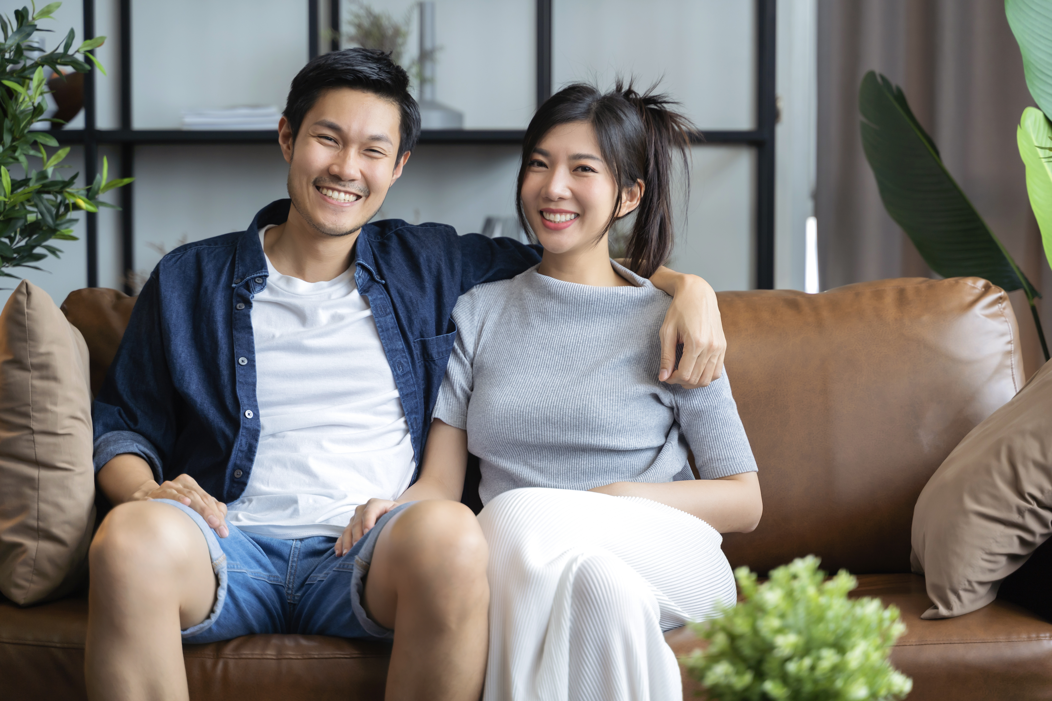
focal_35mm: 75
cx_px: 526
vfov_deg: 18.2
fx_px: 2191
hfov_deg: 27.0
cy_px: 350
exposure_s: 1/250
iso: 200
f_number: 3.2
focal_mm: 75
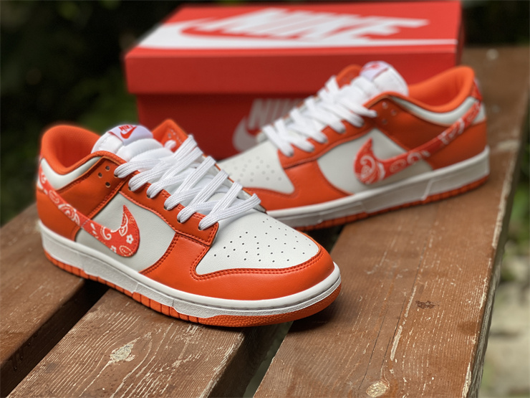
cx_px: 265
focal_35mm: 64
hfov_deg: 30.3
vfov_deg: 22.9
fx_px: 980
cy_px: 199
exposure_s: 1/121
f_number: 2.2
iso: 25
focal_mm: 7.5
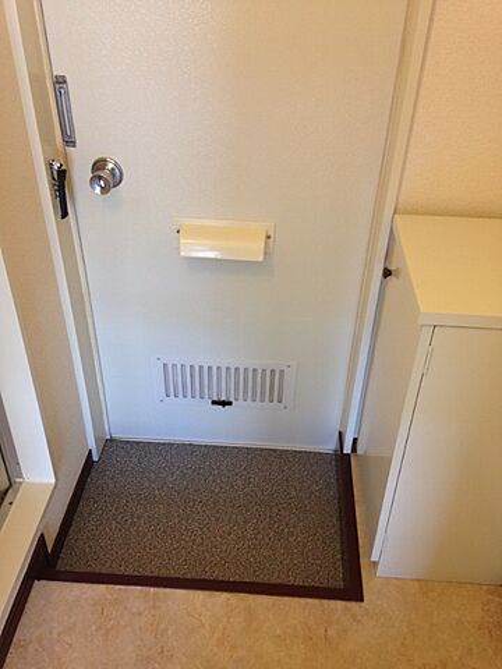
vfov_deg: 55.4
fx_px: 638
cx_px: 251
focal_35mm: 33
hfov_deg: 42.9
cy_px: 334
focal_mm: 4.12
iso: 100
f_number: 2.4
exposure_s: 1/20
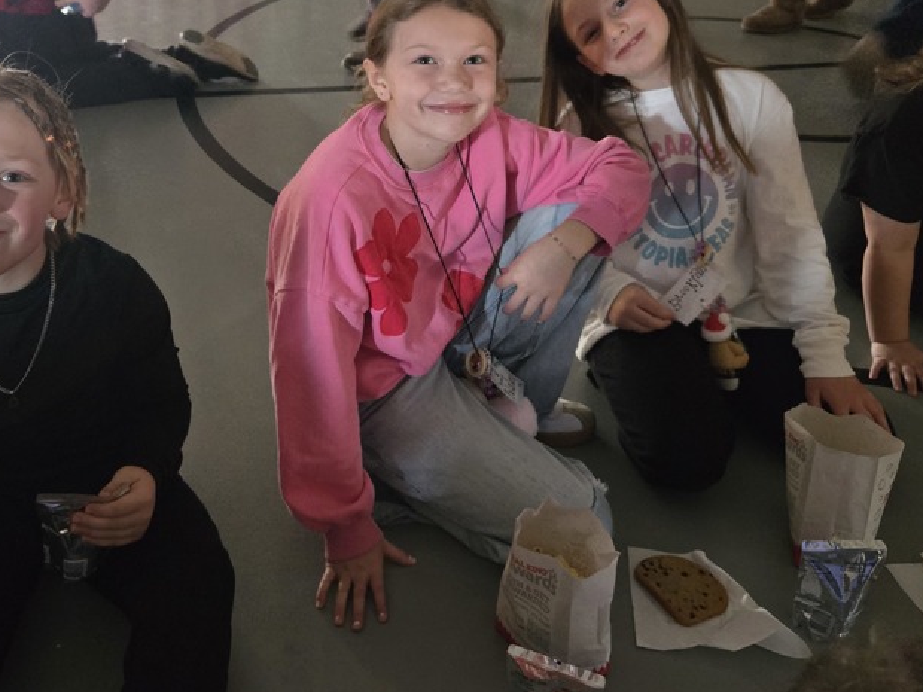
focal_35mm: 38
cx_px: 386
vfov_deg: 36.9
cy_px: 185
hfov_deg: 48.8
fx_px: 1013
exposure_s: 1/40
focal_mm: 5.4
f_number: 1.8
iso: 1600
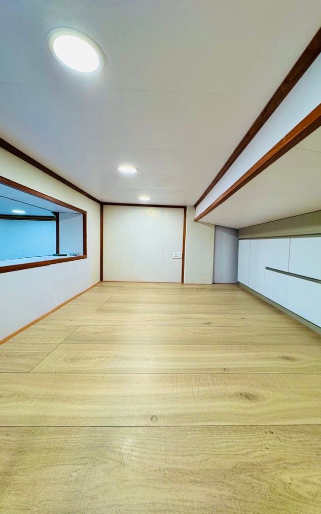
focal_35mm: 15
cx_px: 176
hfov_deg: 74.6
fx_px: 210
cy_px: 259
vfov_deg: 101.5
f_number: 2.2
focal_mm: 2.22
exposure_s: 1/100
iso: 160
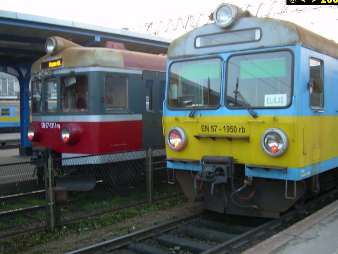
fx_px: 400
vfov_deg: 35.1
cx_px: 165
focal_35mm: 41
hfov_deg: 45.8
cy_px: 130
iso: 50
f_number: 2.8
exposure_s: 1/11.3
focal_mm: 6.3
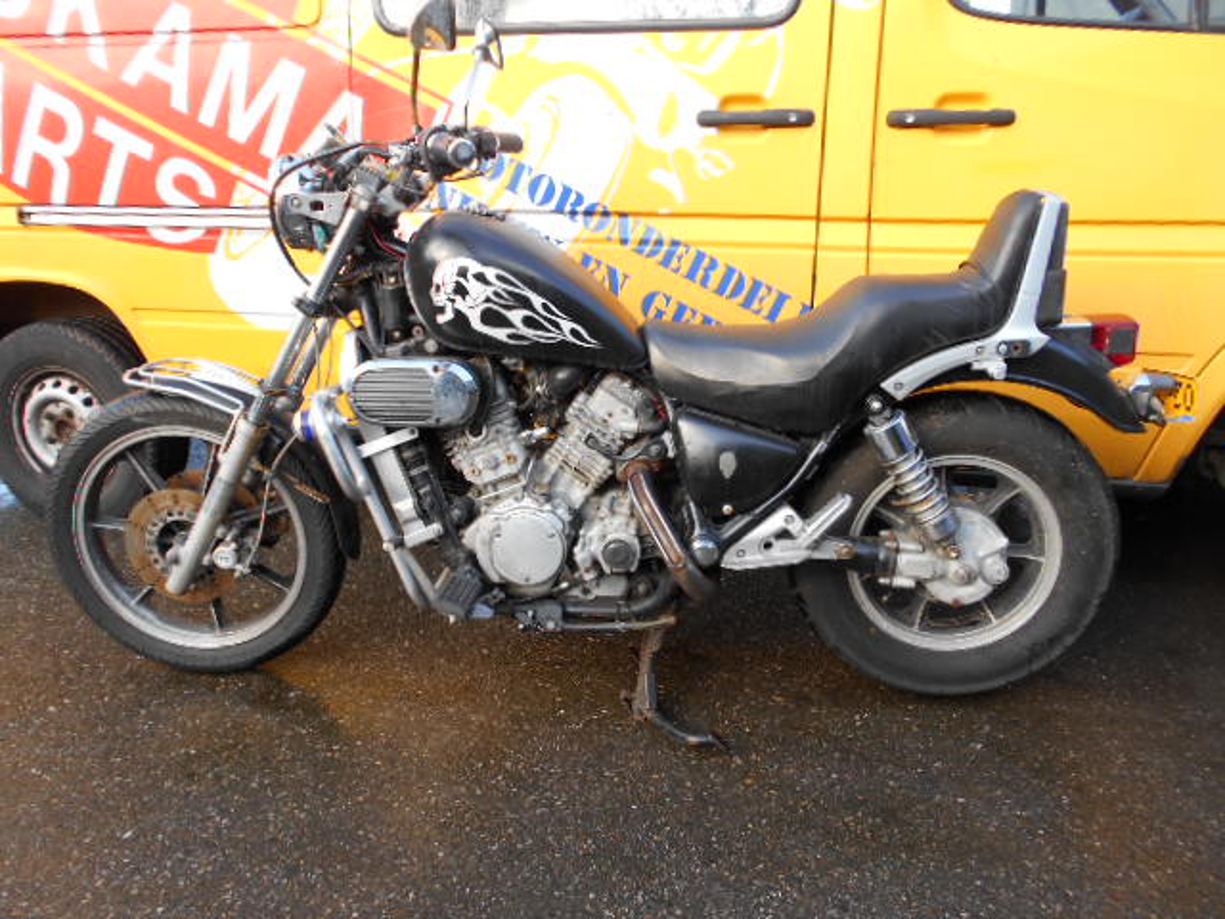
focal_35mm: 26
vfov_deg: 53.1
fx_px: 920
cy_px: 460
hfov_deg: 67.3
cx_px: 612
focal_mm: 4.6
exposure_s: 1/80
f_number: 3.2
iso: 80
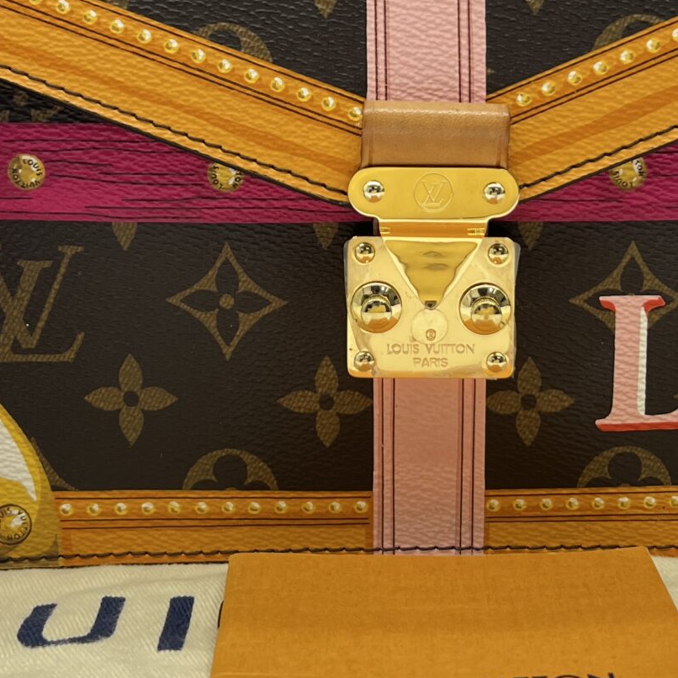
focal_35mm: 73
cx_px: 380
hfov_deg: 23.7
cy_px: 168
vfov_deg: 23.4
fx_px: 1618
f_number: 1.5
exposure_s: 1/100
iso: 64
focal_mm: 5.7
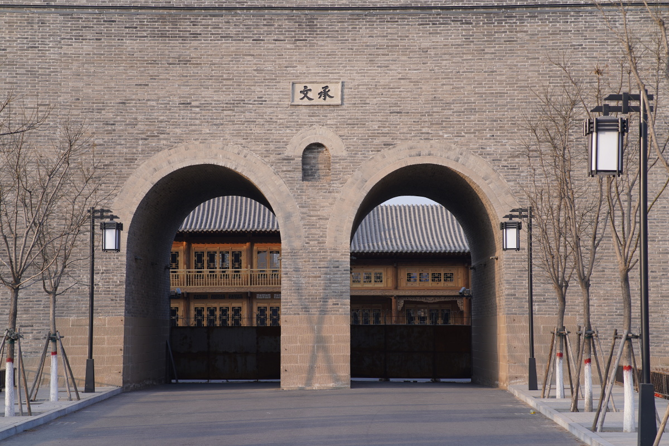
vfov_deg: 16.1
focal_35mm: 85
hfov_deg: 23.9
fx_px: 1579
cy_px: 223
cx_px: 334
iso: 100
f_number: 3.5
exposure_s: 1/250
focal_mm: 85
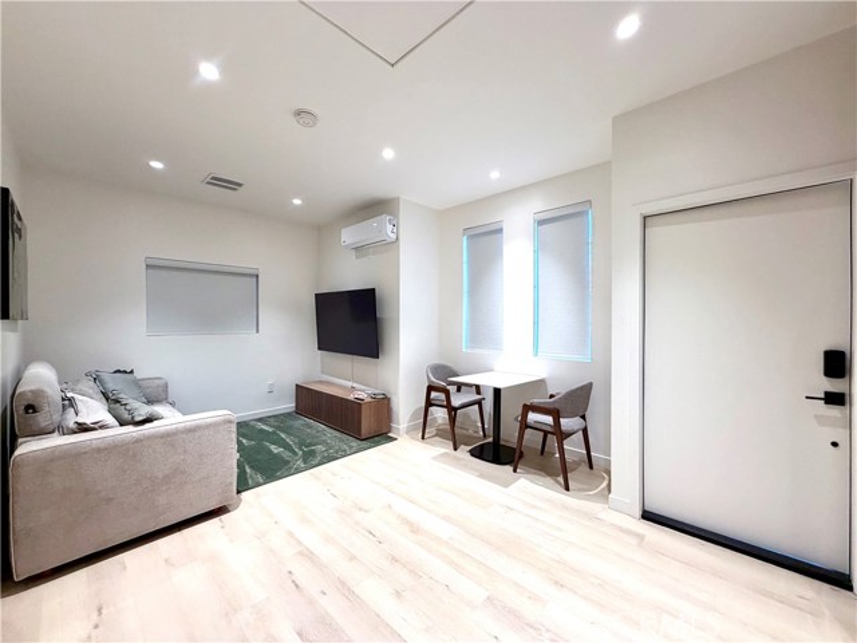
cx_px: 428
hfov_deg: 102.1
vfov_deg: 85.7
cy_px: 322
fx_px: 347
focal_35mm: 14
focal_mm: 2.22
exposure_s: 1/120
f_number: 2.2
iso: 250
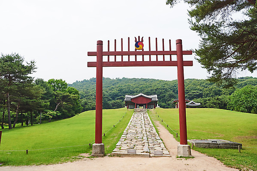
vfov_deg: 43.7
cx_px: 128
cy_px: 86
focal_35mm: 30
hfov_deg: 61.9
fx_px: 214
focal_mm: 30
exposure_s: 1/4000
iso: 640
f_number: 5.6
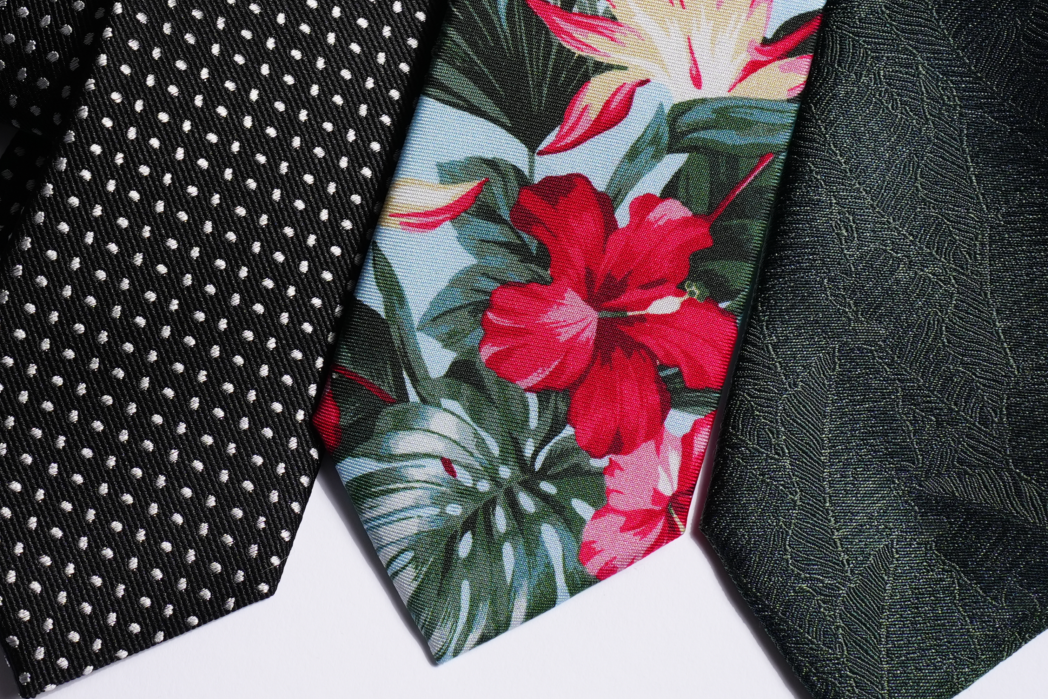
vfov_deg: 11.9
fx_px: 3348
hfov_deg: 17.7
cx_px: 332
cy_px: 97
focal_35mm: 115
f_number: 8
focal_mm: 49
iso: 200
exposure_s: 1/160
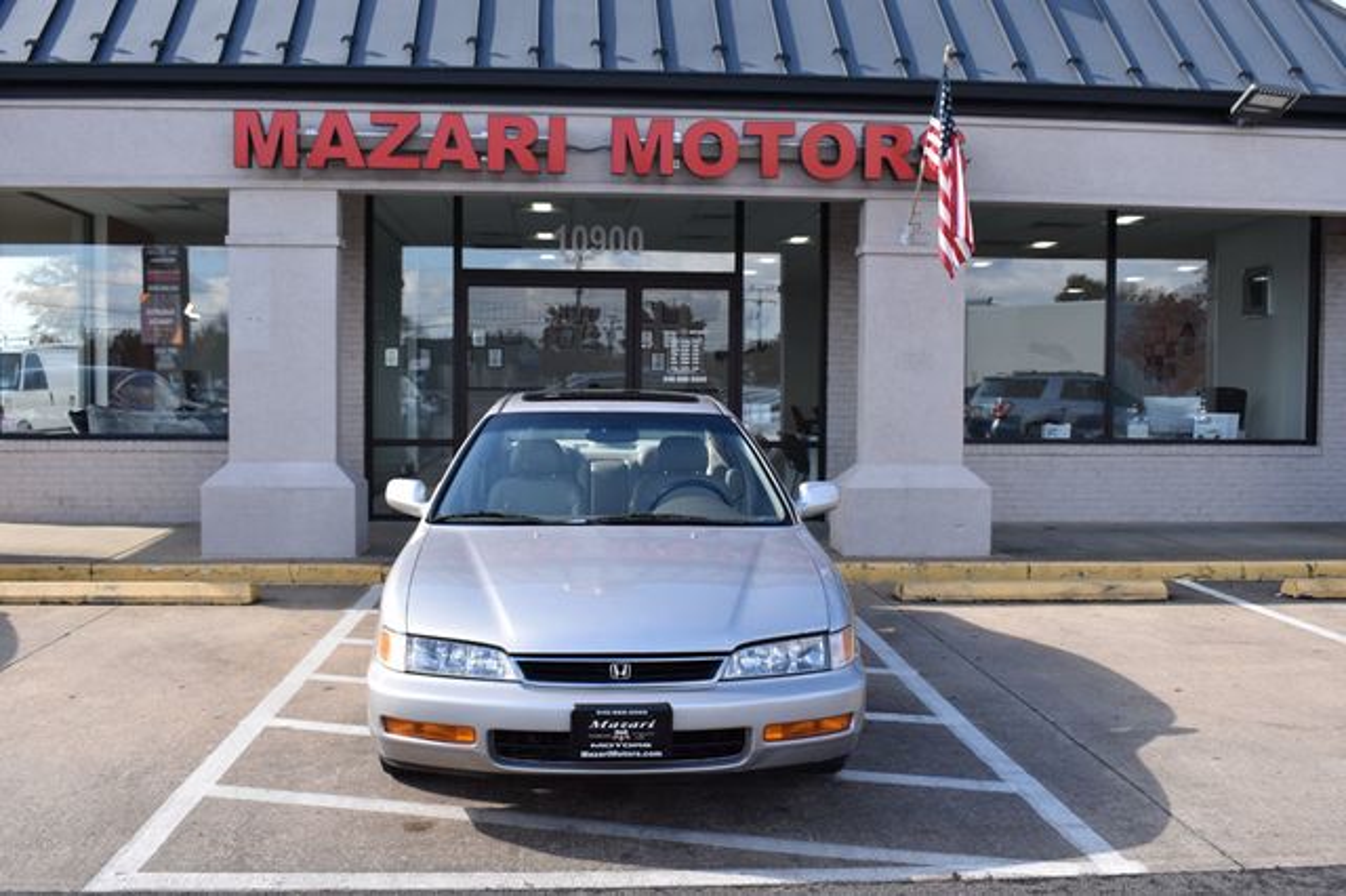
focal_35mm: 36
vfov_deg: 36.8
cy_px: 448
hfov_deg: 53.2
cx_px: 673
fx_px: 1345
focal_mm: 24
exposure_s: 1/320
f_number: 7.1
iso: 200
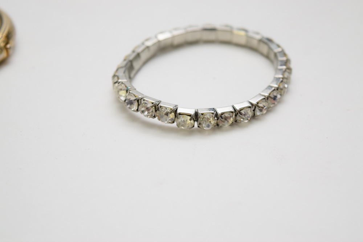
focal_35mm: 82
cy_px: 121
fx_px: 832
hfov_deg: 24.6
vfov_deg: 16.6
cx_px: 182
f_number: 5.6
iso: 1000
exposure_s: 1/60
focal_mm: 55
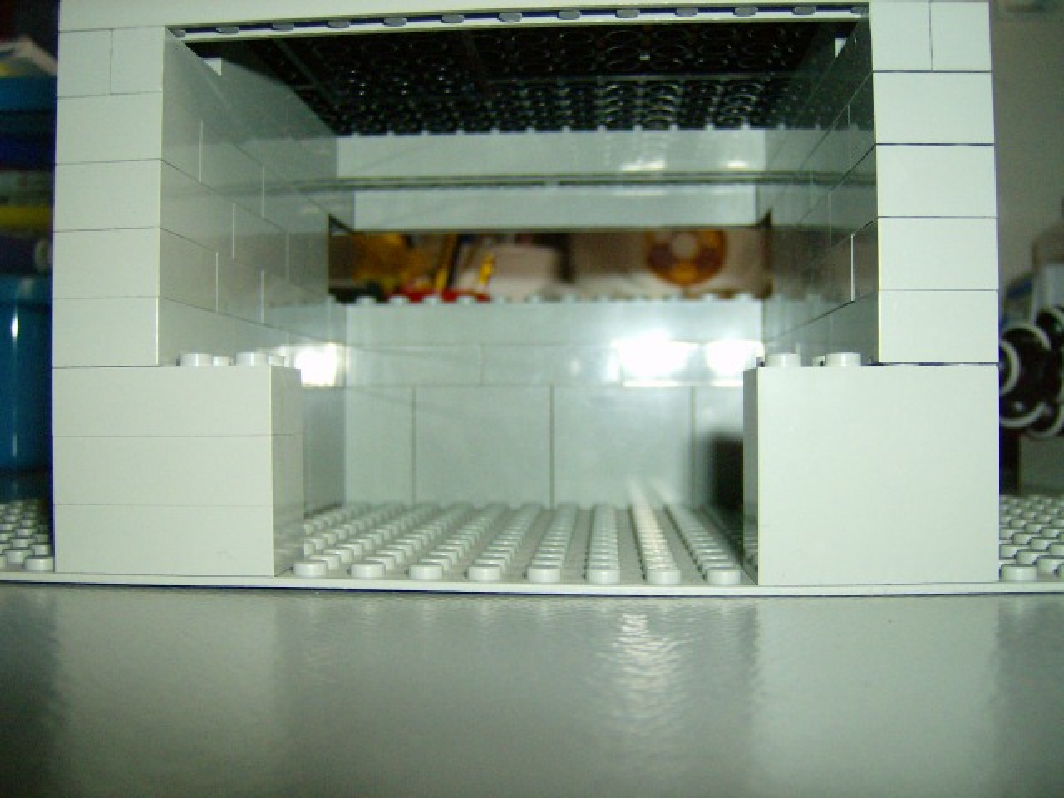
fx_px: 1107
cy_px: 399
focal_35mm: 36
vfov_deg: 39.7
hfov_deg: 51.4
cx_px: 532
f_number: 2.8
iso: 200
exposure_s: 1/60
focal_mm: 6
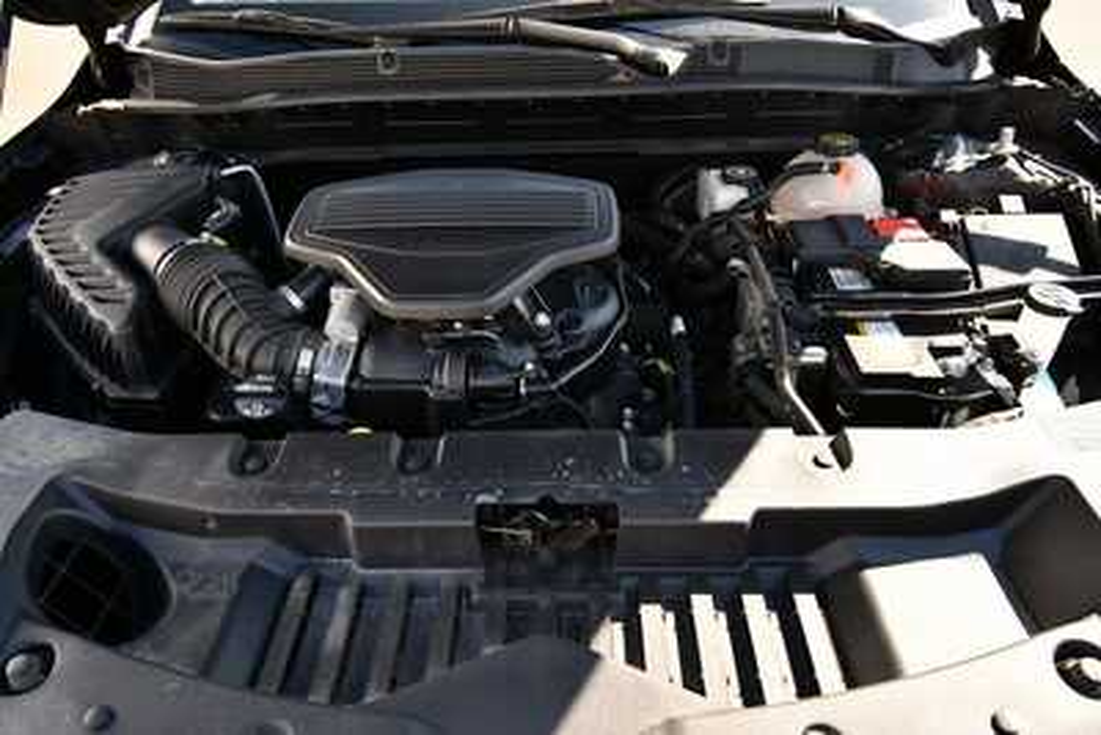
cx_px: 550
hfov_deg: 73.7
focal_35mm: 24
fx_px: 734
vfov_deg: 53.2
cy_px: 368
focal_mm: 16
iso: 400
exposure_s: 1/250
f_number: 5.6
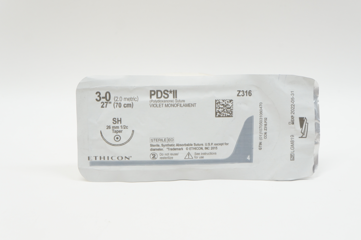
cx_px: 192
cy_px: 125
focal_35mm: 58
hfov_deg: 34.5
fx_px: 581
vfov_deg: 23.3
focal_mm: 34
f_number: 6.3
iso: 400
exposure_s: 1/50
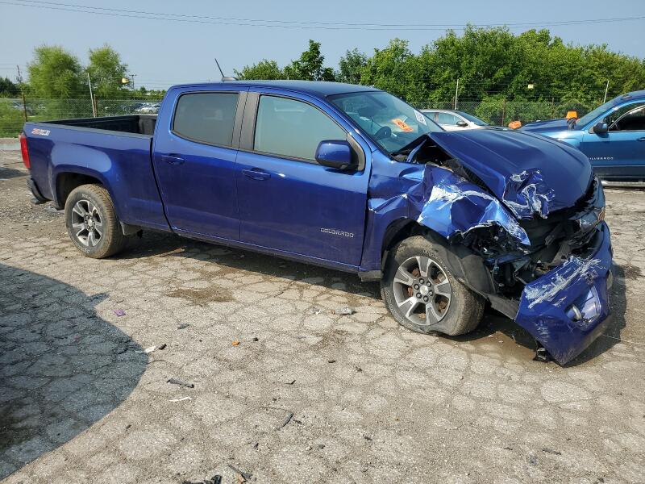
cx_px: 322
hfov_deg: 67.3
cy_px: 242
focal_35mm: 26
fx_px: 484
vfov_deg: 53.1
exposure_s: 1/3333
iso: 50
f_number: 1.5
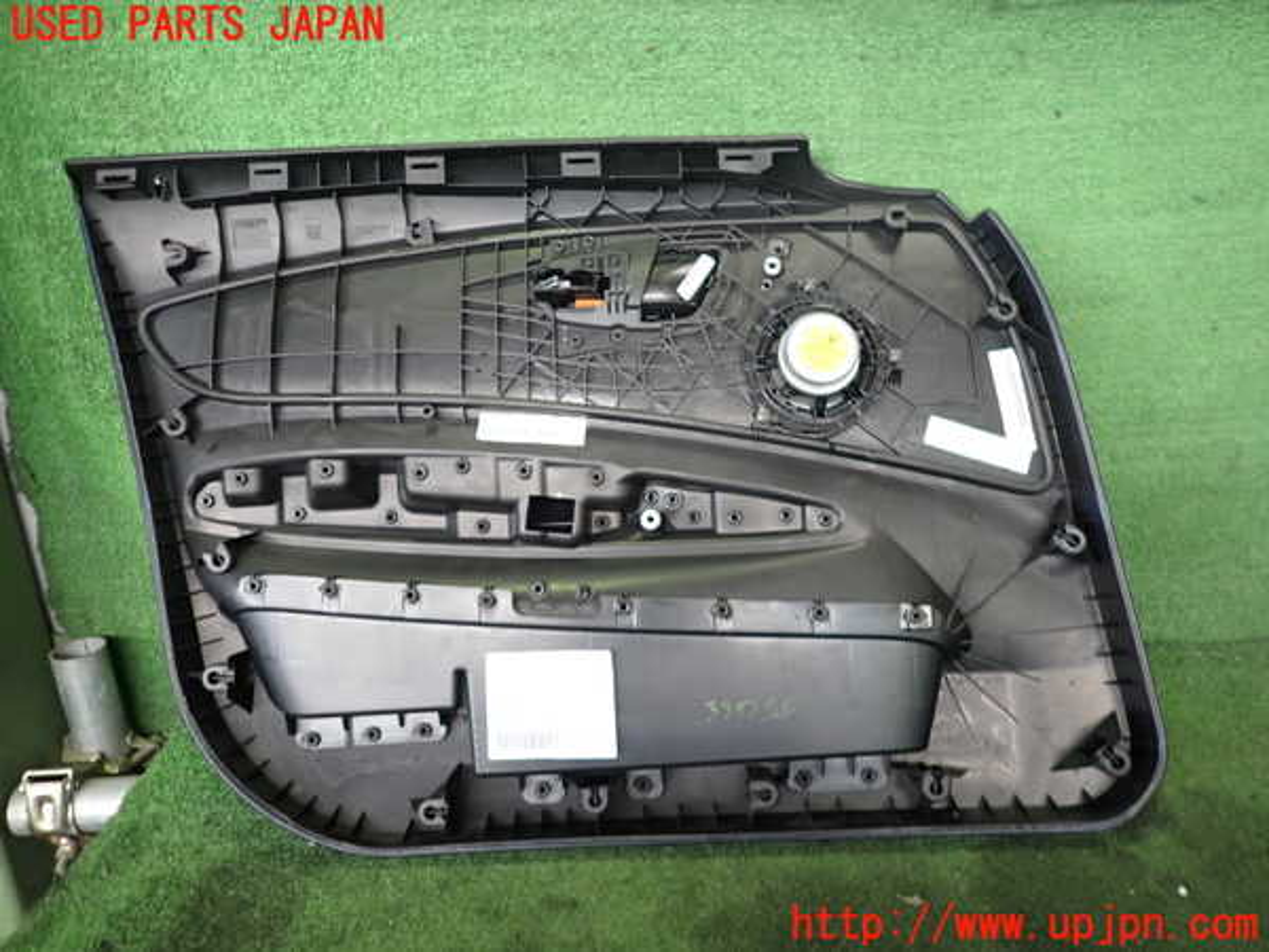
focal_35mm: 25
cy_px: 476
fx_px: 916
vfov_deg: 54.9
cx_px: 634
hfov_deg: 69.4
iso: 200
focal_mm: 4.5
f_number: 2
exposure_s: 1/30
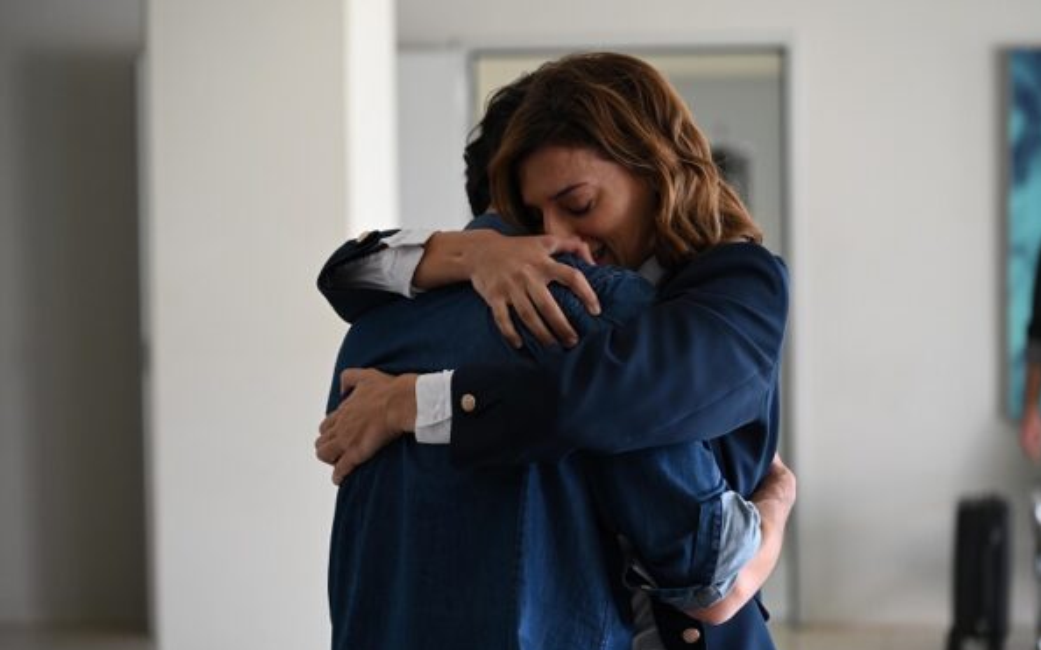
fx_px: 3063
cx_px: 522
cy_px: 320
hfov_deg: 19.3
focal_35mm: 108
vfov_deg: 12.1
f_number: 4
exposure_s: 1/320
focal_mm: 105
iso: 1600
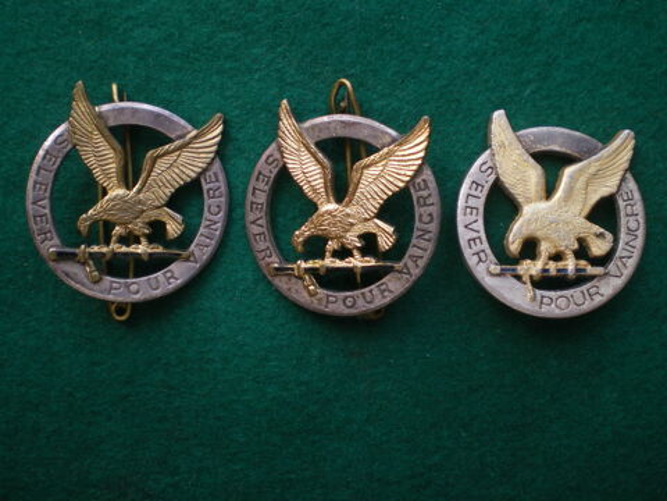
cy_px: 250
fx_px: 732
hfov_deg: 49.0
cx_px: 334
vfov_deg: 37.7
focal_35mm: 38
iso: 80
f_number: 3.1
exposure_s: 1/50
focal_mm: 6.3
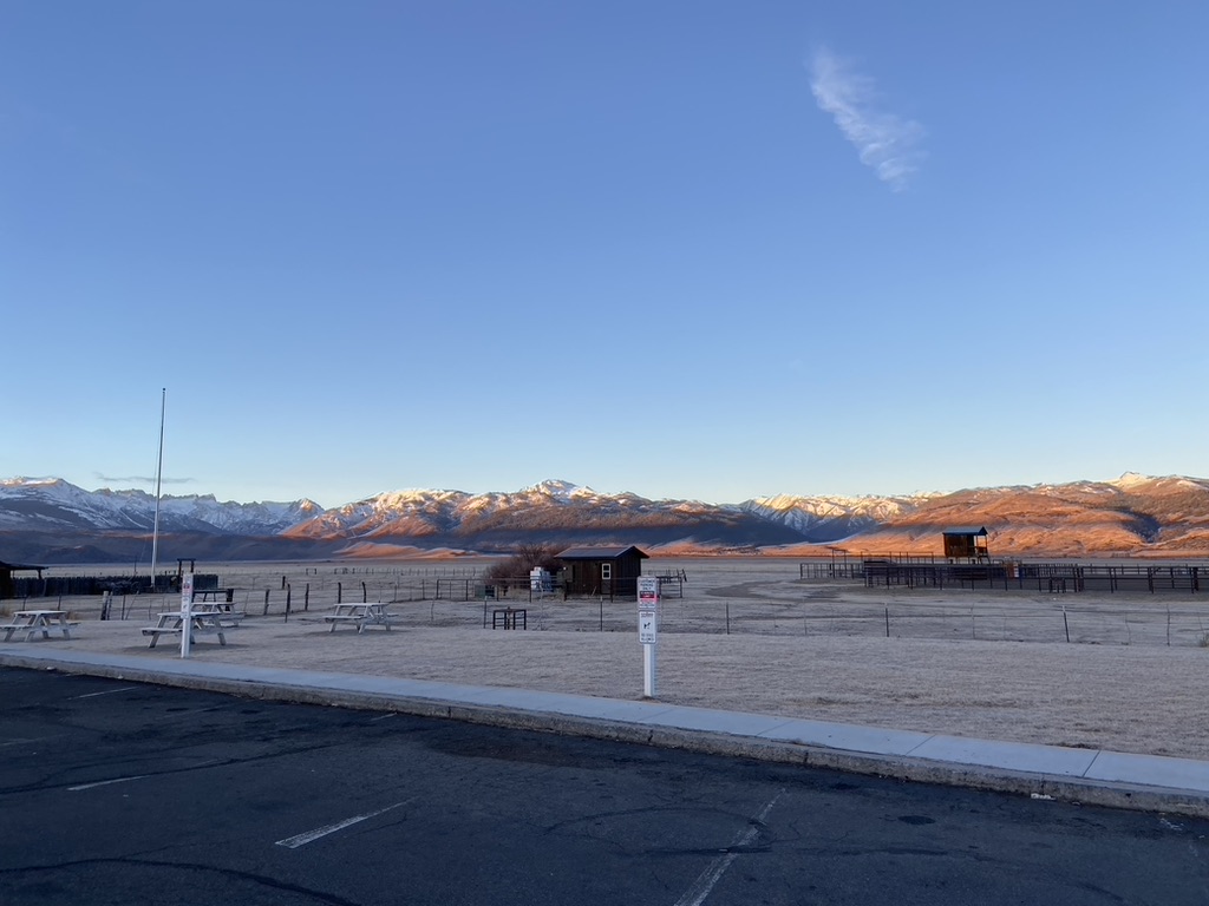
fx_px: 908
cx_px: 604
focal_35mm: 26
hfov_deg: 67.3
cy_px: 453
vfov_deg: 53.1
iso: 32
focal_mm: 4.25
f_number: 1.8
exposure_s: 1/504
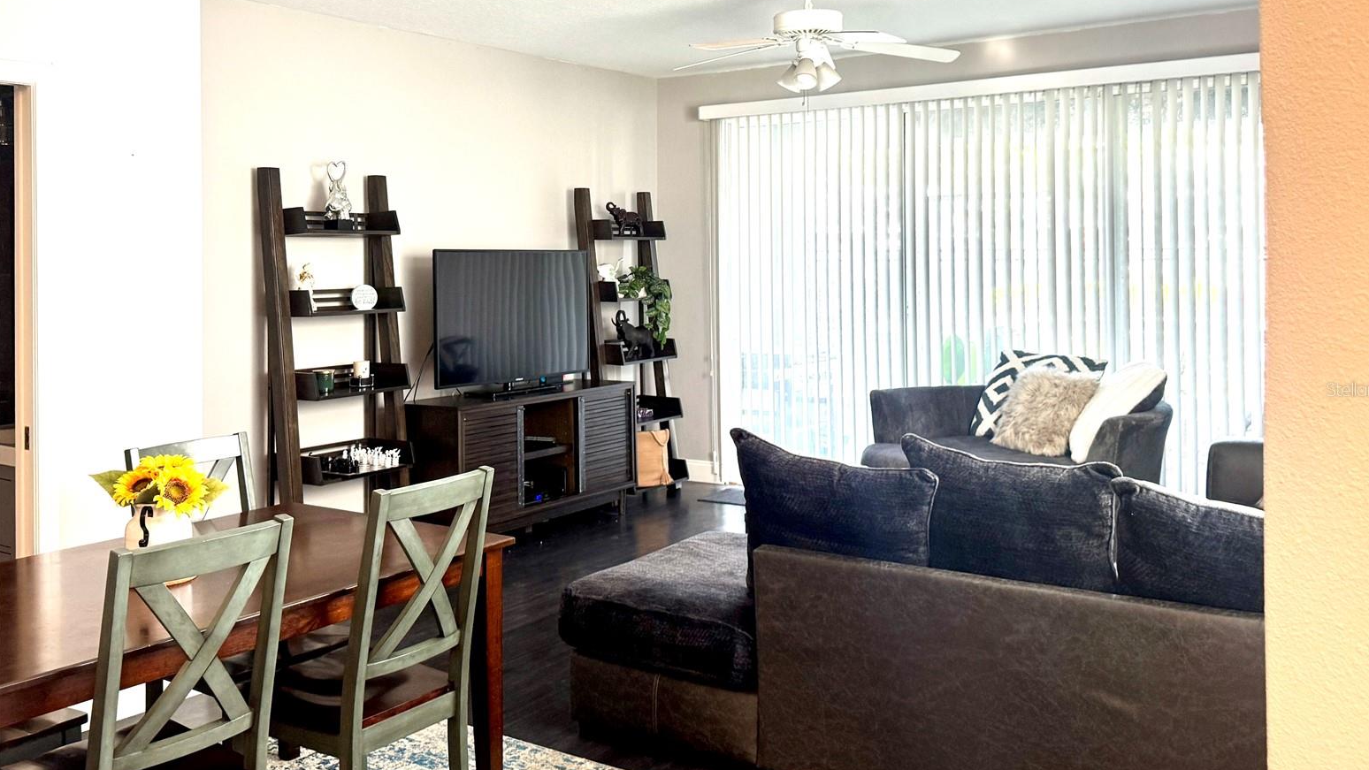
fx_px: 980
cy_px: 389
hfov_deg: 69.8
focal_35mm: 27
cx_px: 703
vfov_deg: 42.9
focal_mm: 6.76
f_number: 1.78
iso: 125
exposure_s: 1/60
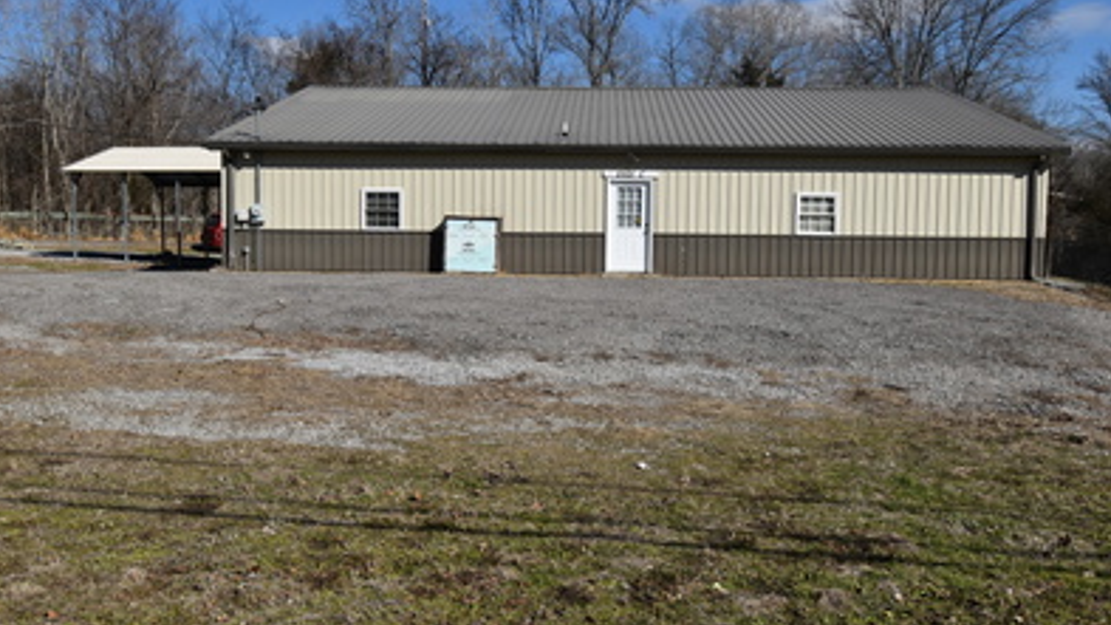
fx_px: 943
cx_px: 557
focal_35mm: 32
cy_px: 305
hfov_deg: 61.0
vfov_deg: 36.7
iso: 100
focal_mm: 20
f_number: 10
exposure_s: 1/400
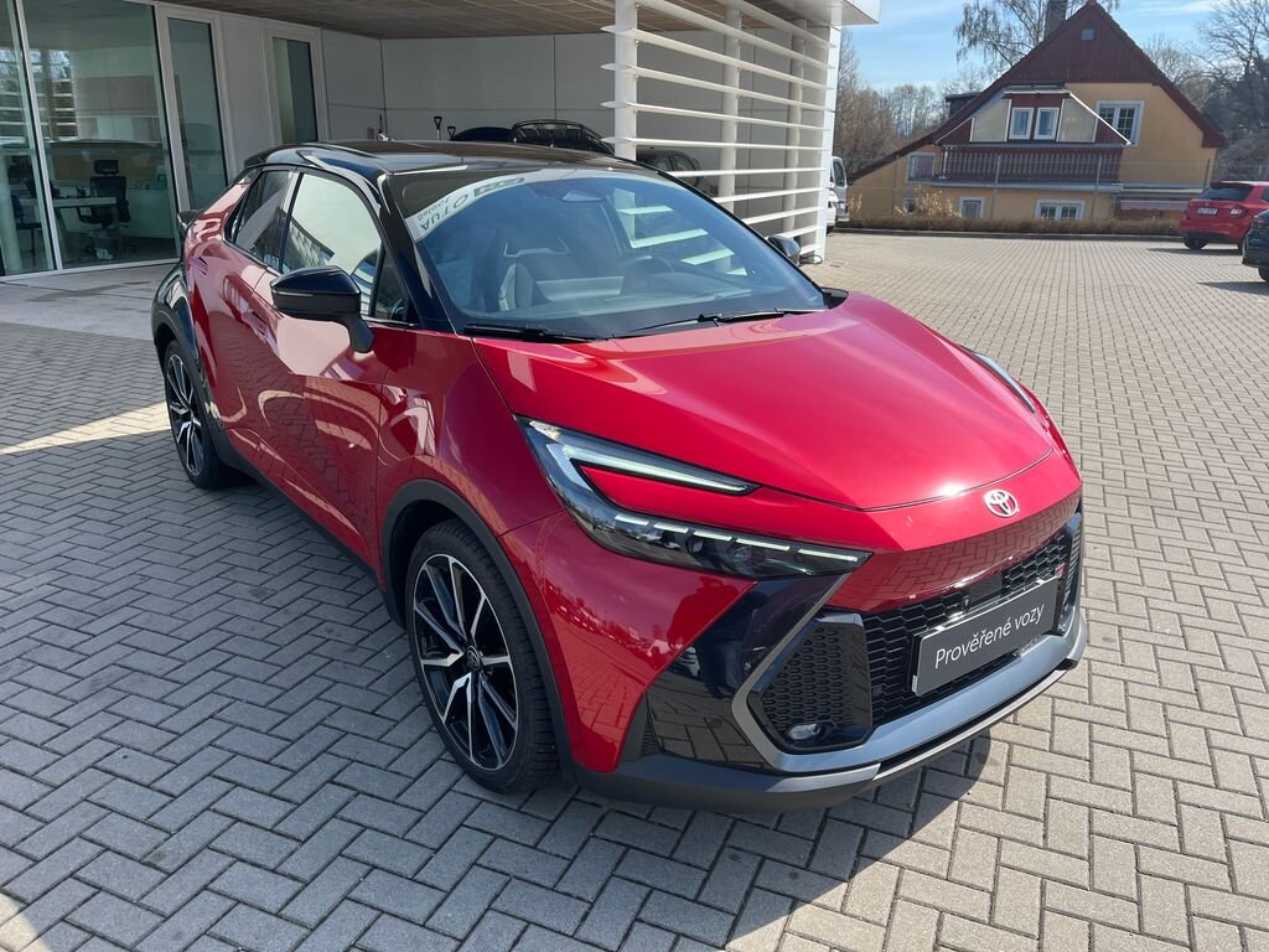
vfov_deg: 53.1
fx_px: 953
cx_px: 634
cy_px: 476
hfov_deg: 67.3
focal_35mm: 26
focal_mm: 5.1
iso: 50
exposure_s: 1/1517
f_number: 1.6
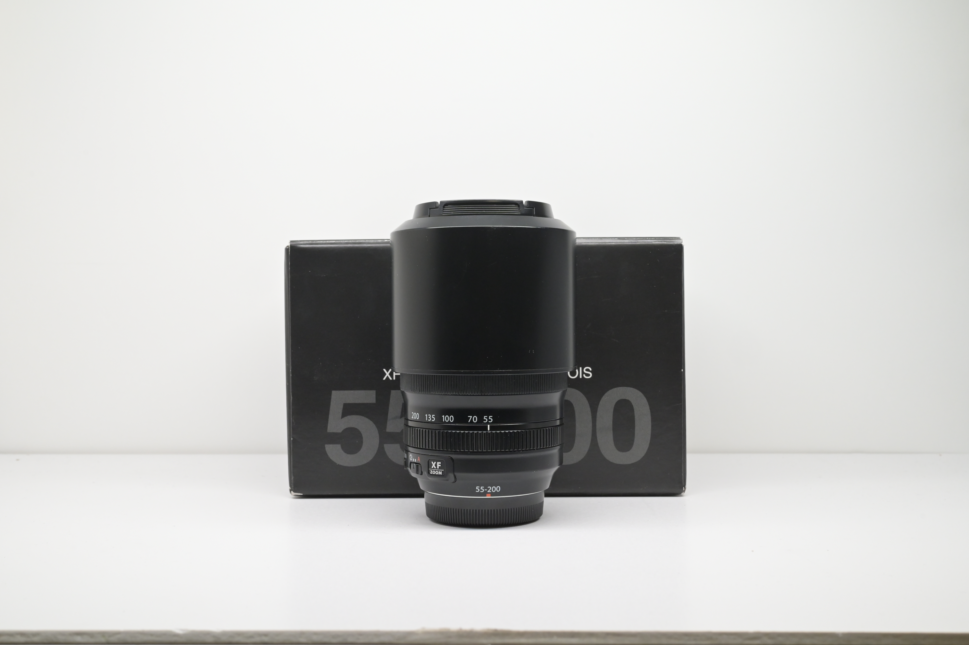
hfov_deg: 48.5
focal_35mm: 40
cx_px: 484
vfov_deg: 33.4
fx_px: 1076
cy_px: 322
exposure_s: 1/80
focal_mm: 40
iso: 2000
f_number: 13
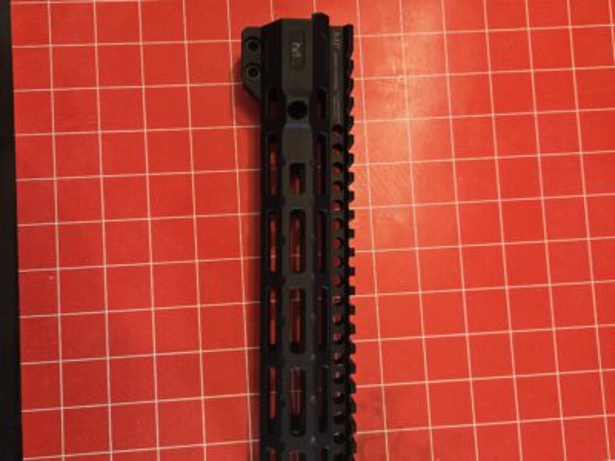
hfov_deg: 73.9
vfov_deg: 58.9
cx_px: 308
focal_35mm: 23
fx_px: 409
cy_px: 230
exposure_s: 1/120
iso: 320
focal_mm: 5.4
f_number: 1.8
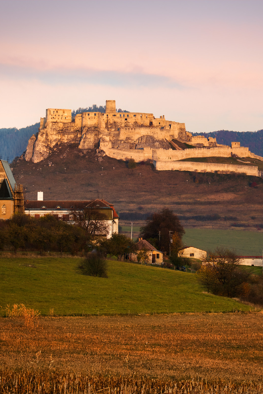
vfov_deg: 8.0
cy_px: 197
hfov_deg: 5.3
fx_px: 2815
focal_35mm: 257
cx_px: 165
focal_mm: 113.8
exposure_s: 1/6
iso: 160
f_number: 9
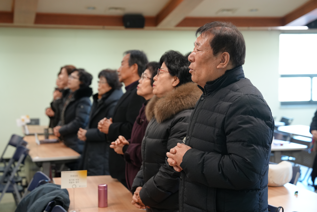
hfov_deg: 28.8
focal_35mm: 70
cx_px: 158
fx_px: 616
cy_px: 106
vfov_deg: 19.5
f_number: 4
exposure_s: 1/160
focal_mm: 70
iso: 2500
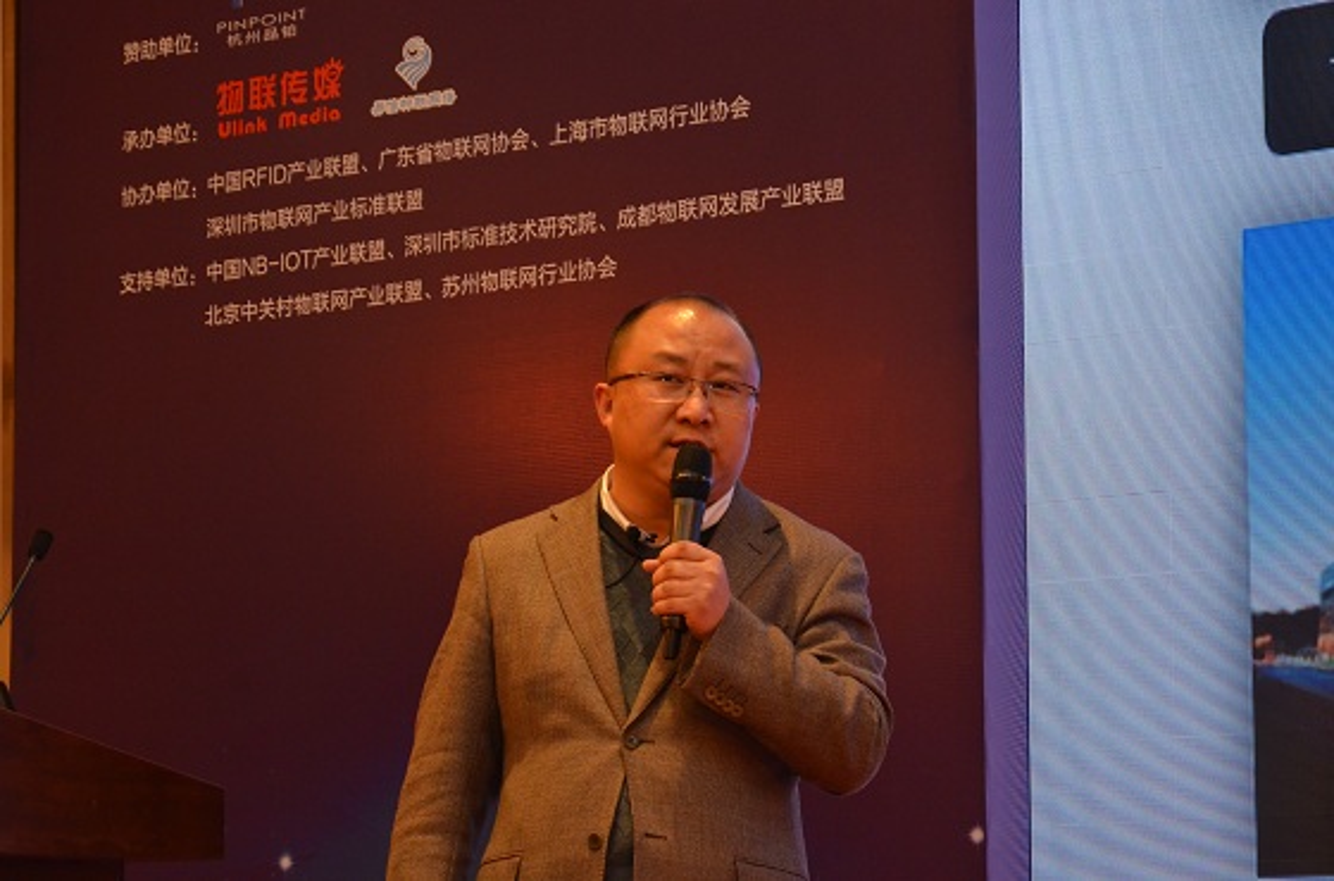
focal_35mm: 105
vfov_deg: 13.0
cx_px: 667
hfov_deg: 19.5
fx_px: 3880
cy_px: 440
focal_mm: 70
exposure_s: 1/60
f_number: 8
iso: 1600
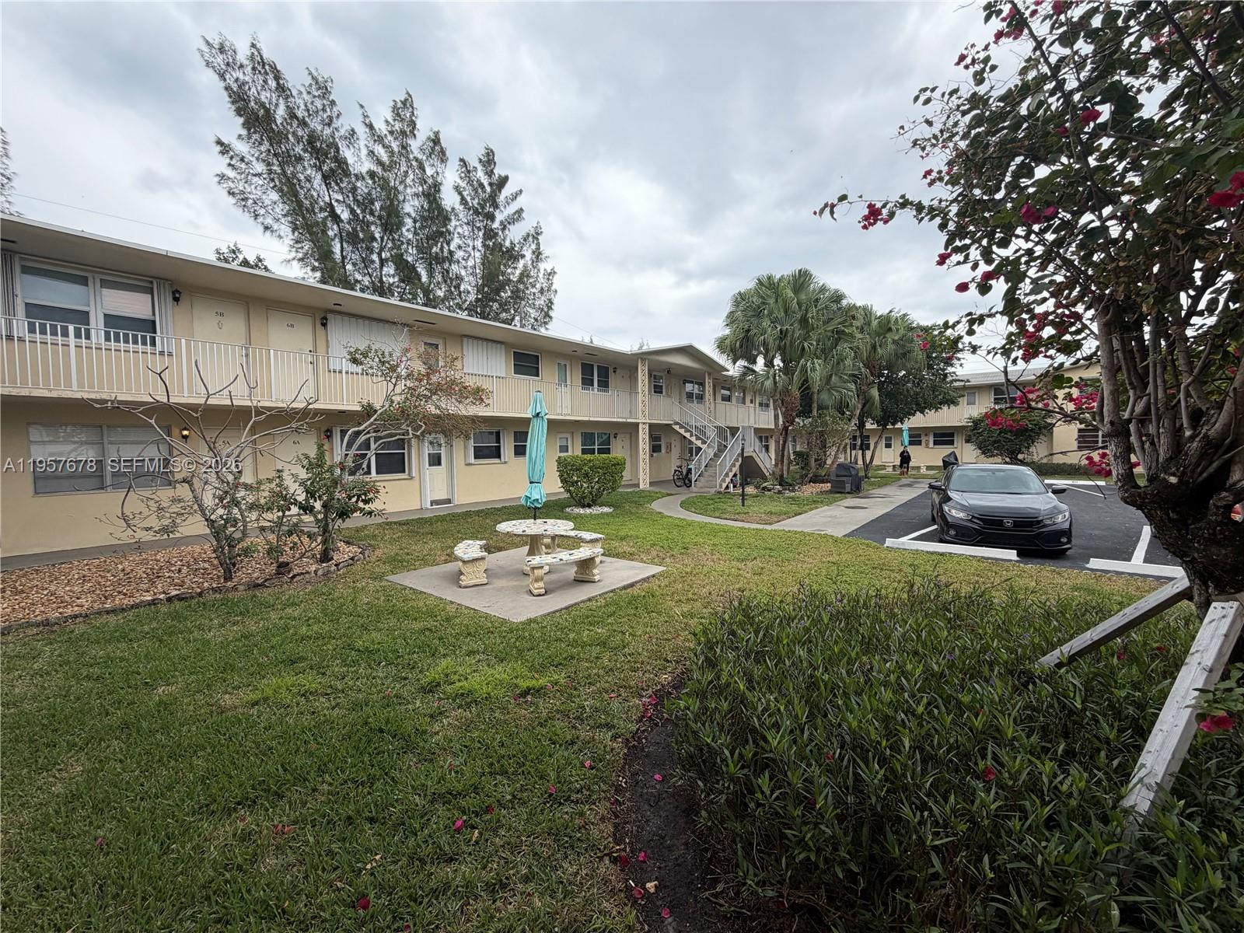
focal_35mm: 14
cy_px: 466
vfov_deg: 85.7
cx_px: 622
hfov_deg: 102.1
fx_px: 503
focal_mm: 2.22
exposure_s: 1/535
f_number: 2.2
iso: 40
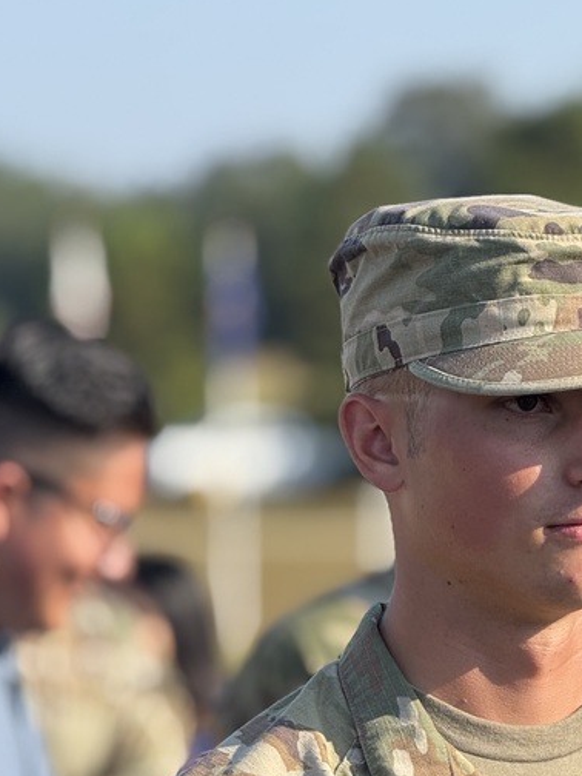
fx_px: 5470
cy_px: 694
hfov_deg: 6.1
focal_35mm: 244
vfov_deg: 8.1
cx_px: 483
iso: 50
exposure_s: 1/793
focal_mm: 15.66
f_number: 2.8
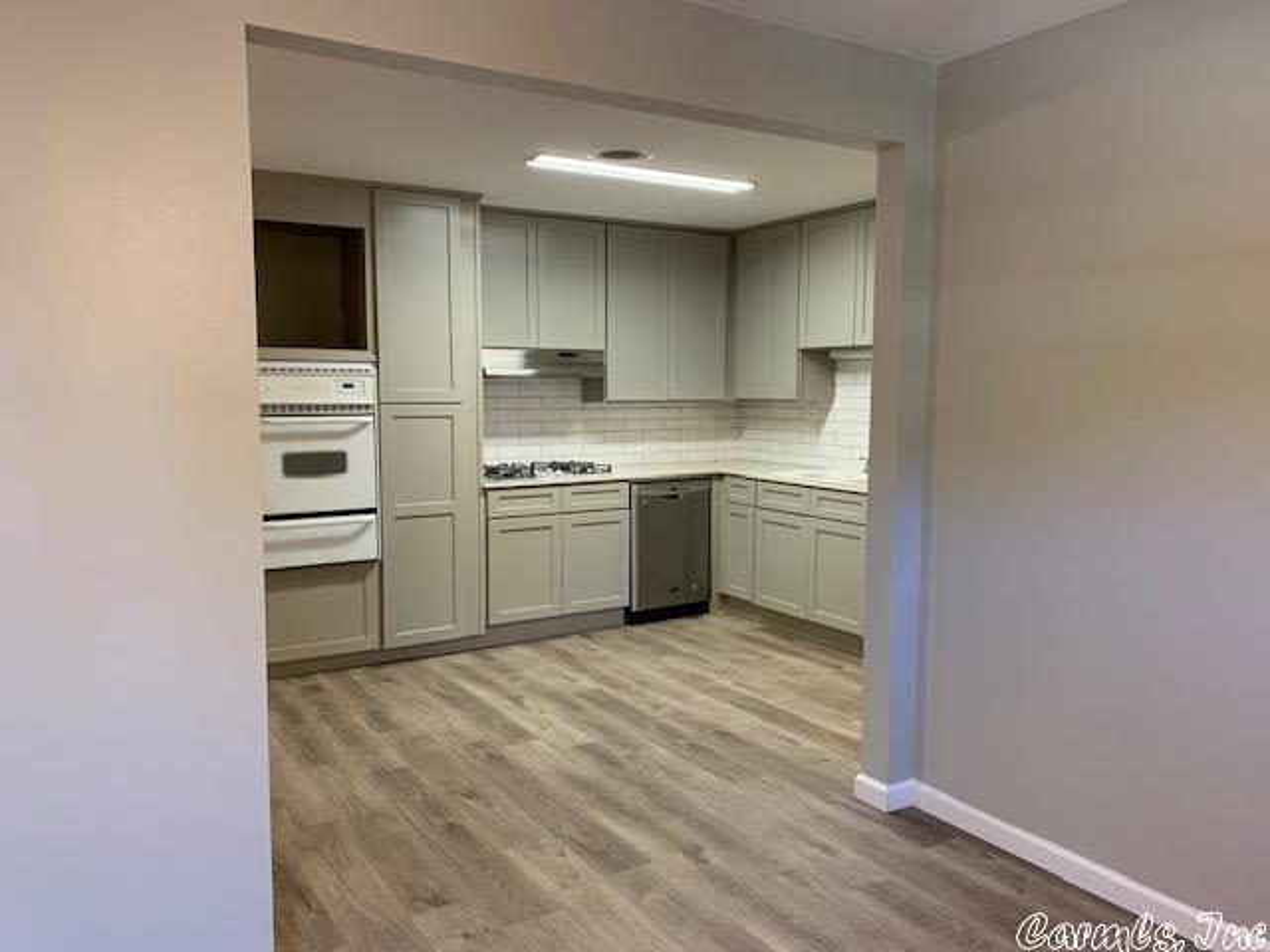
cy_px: 476
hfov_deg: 67.3
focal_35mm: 26
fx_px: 954
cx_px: 635
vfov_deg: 53.1
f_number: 1.8
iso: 160
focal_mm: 4.25
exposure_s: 1/60
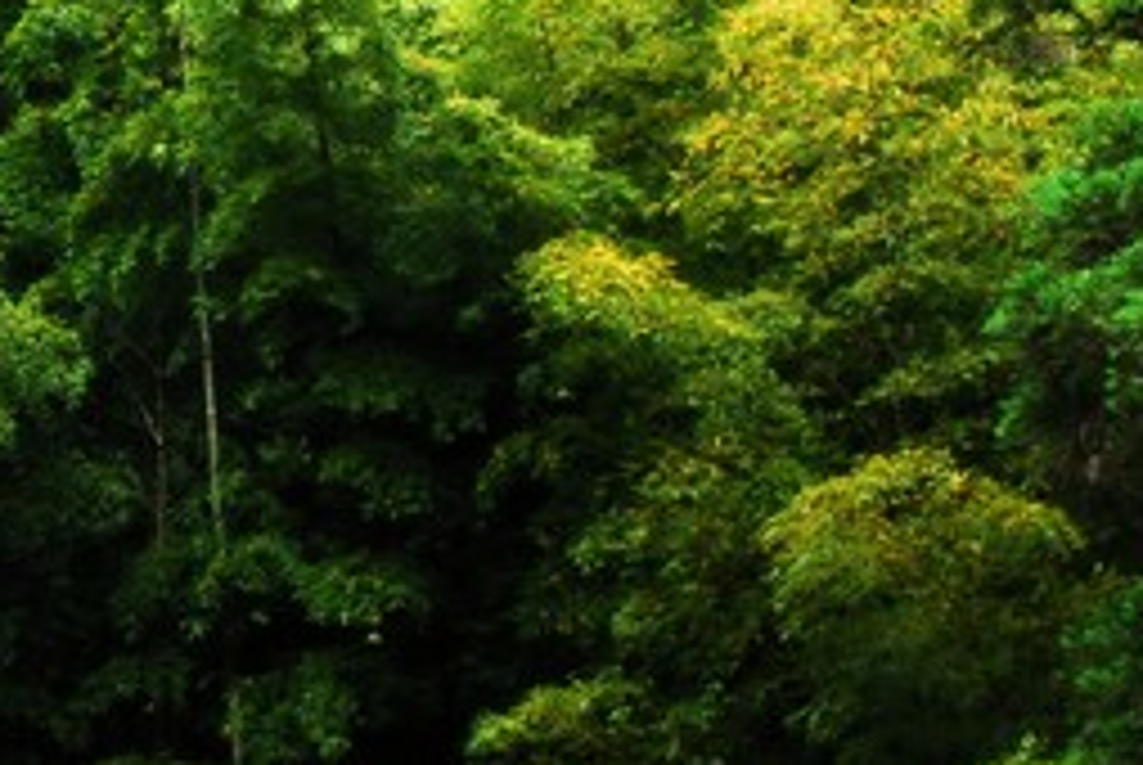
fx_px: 7502
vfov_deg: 5.8
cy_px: -34
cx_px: -603
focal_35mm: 236
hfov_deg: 8.5
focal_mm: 50
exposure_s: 1/1000
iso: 100
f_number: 1.4
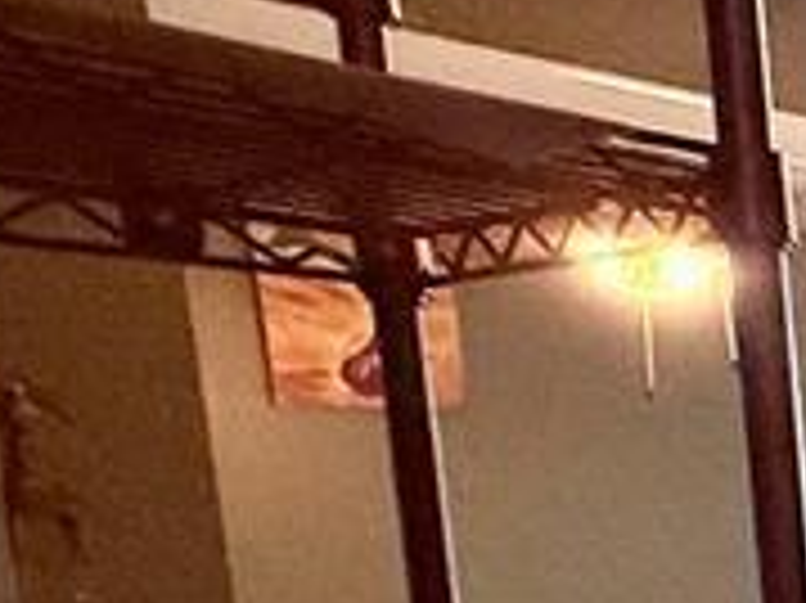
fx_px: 1861
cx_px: 2022
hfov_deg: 14.2
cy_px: 936
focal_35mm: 80
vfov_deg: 16.6
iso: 500
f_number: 2.2
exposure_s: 1/60
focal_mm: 2.22
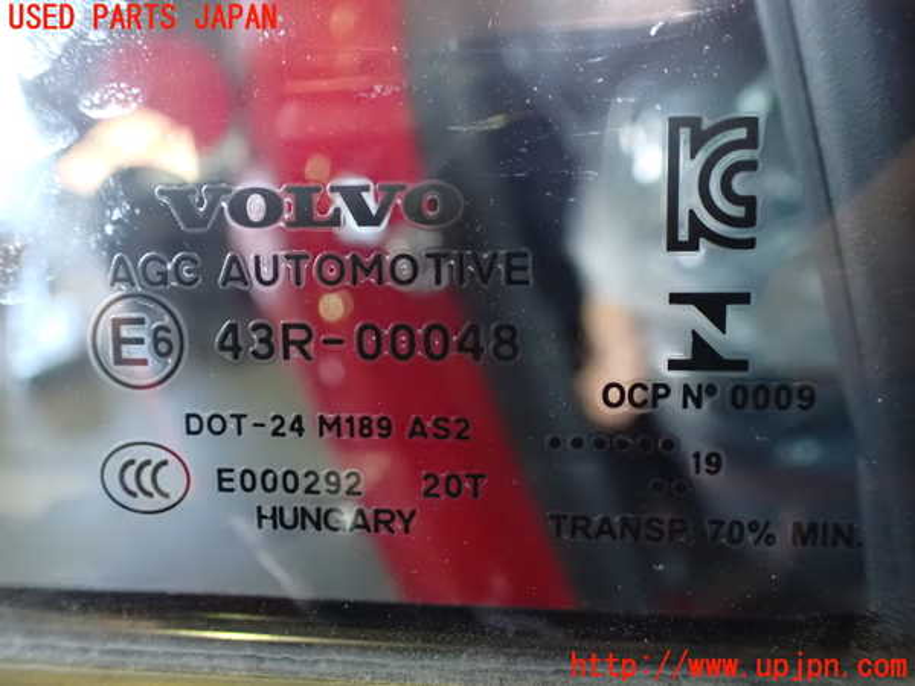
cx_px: 458
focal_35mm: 30
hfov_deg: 60.0
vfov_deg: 46.8
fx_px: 793
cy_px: 343
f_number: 2.3
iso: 1600
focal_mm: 5.4
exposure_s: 1/30
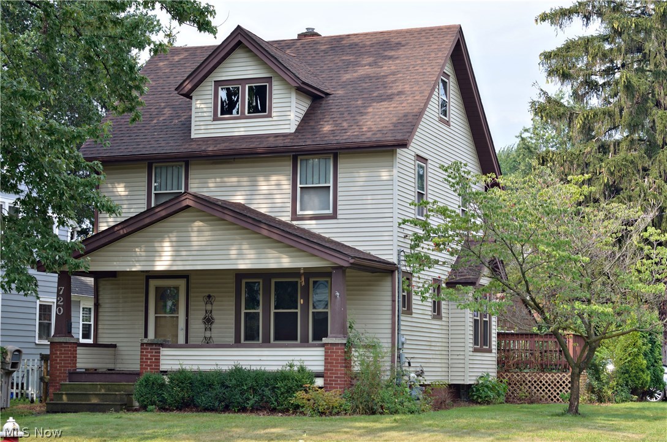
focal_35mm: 75
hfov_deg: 27.0
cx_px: 334
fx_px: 1387
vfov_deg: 18.1
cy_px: 221
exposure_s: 1/250
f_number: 5.6
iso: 100
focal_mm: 50
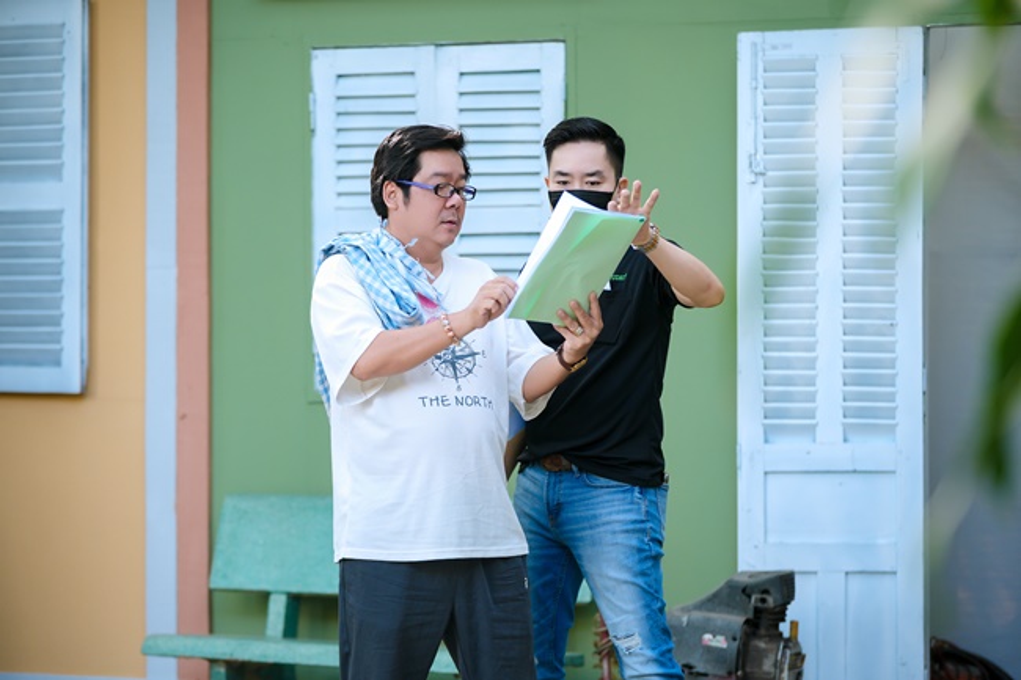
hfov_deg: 16.7
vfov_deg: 11.1
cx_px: 510
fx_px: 3487
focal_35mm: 123
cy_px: 340
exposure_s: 1/250
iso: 500
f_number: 2.8
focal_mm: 123
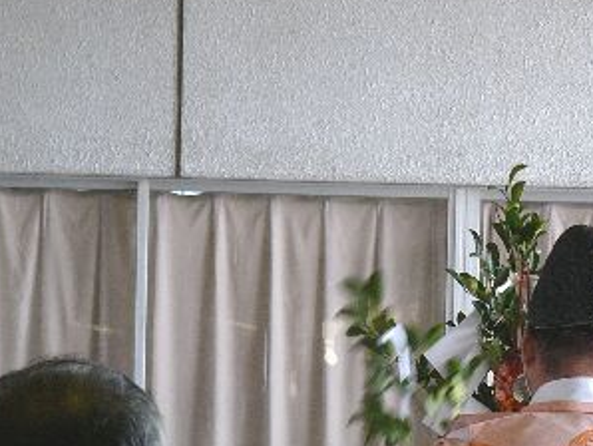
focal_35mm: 320
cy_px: 418
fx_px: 5486
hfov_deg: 6.2
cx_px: 555
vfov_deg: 4.6
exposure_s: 1/60
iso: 150
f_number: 2.8
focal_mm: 24.8
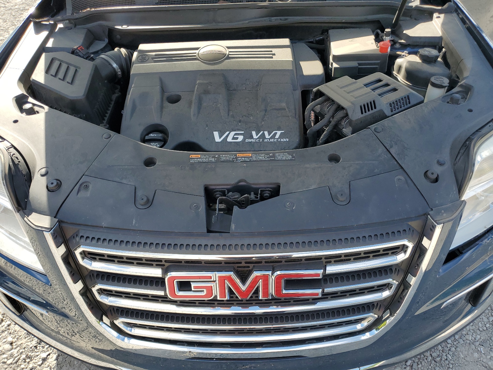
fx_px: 370
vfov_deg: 53.1
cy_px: 185
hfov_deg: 67.3
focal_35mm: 26
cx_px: 246
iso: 50
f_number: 1.5
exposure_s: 1/833
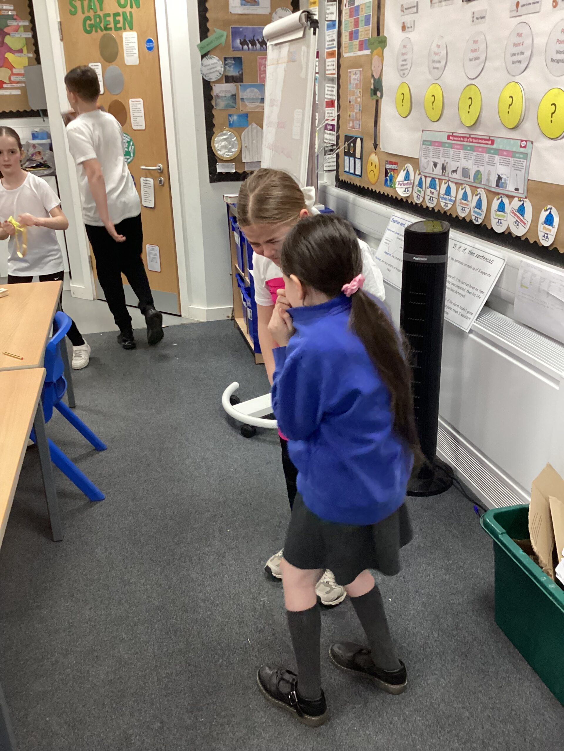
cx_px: 282
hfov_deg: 45.4
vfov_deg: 58.4
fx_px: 673
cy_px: 376
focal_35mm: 31
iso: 250
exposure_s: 1/60
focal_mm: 3.3
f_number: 2.4
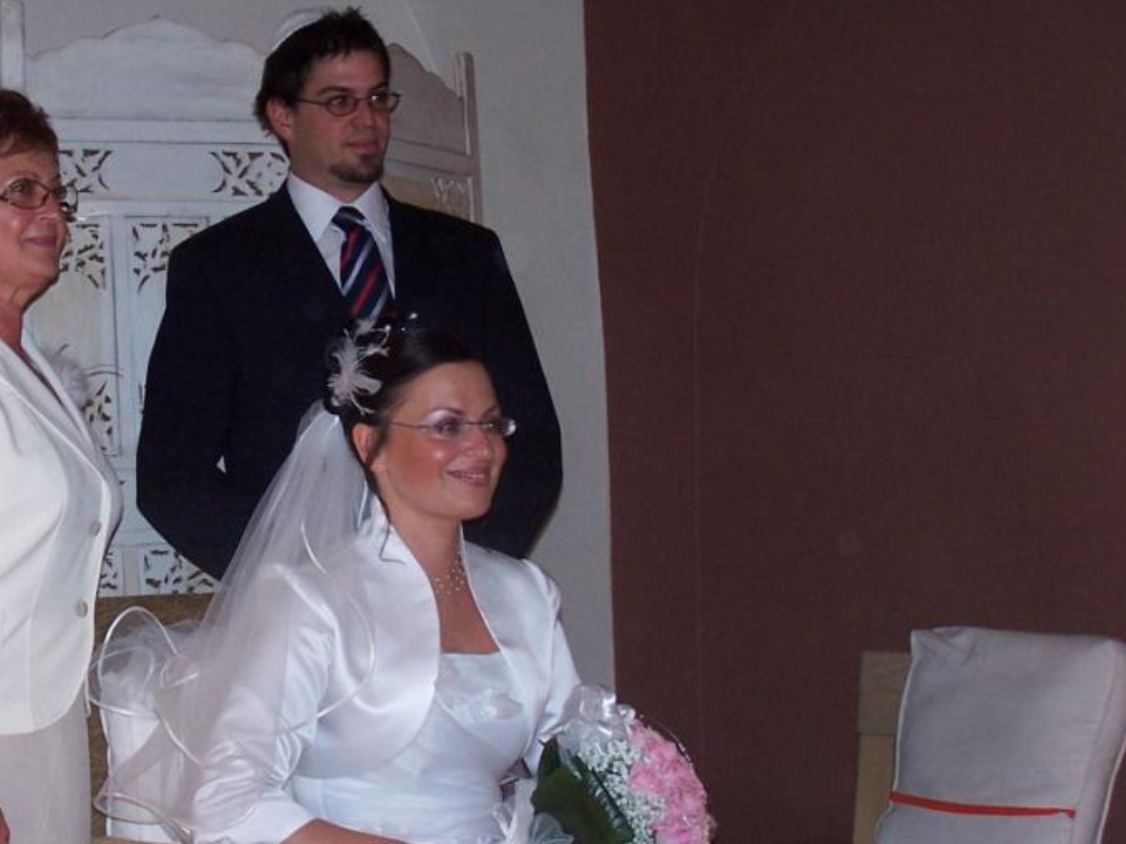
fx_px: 2895
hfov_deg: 21.8
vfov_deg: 16.6
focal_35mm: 89
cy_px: 473
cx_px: 290
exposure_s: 1/60
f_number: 3.2
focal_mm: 9.8
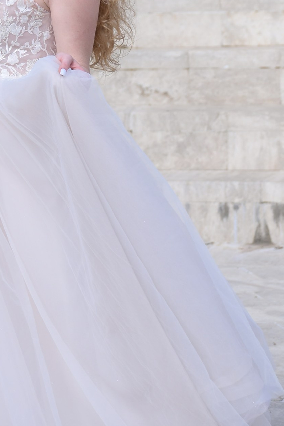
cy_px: -5
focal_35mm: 144
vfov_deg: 14.0
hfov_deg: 9.5
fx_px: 1703
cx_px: -17
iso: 125
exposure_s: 1/2000
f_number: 3.5
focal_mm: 44
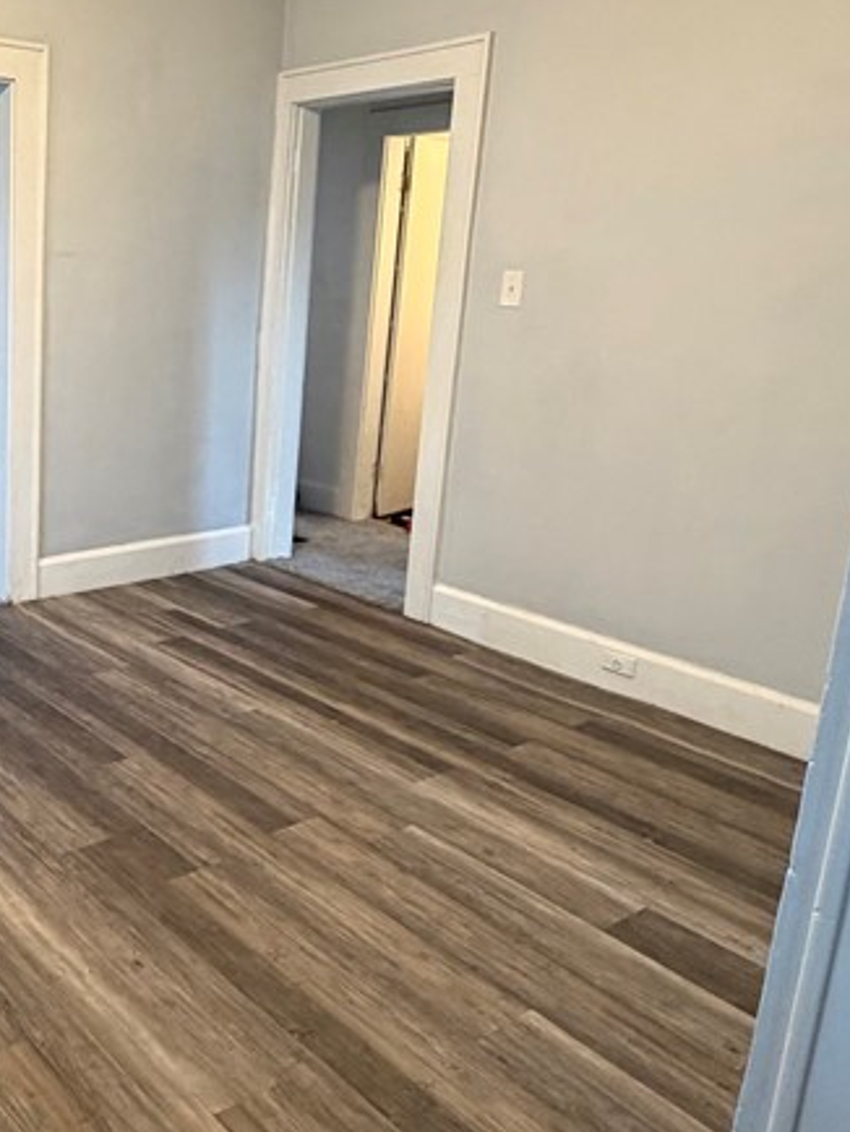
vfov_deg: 55.2
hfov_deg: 38.7
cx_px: 26
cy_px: 511
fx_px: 1079
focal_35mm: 33
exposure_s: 1/60
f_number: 2.2
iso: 400
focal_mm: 2.22
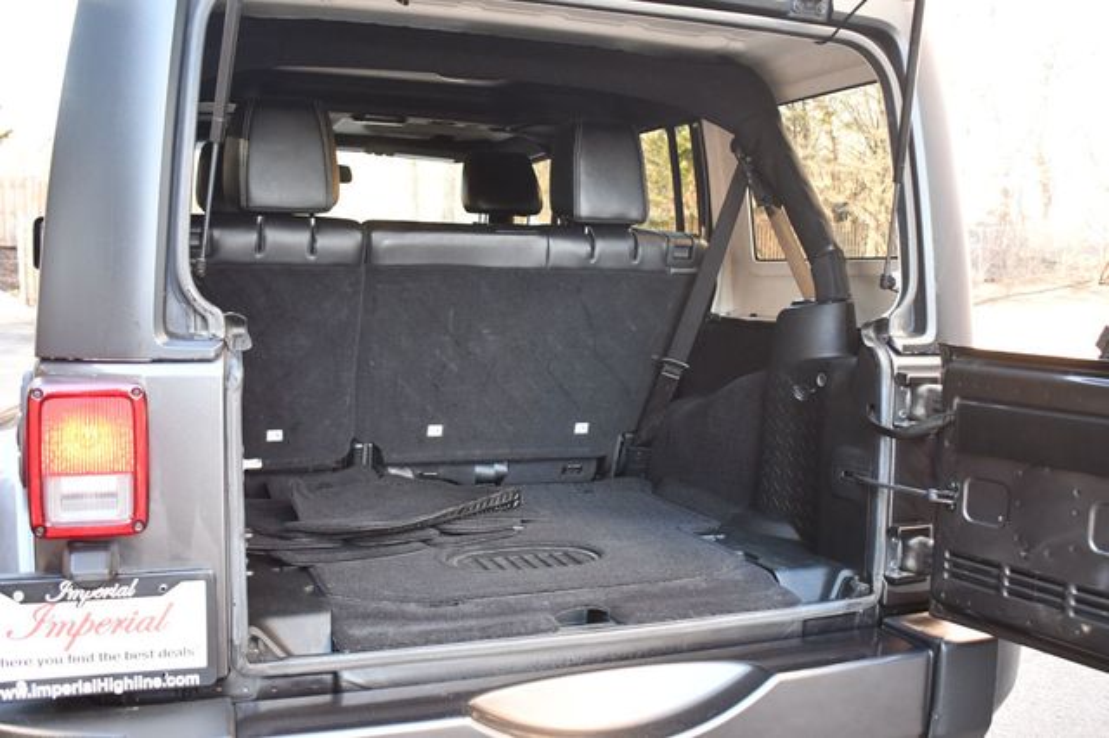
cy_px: 369
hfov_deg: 53.2
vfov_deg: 36.8
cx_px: 554
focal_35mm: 36
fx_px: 1108
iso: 1400
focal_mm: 24
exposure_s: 1/125
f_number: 3.8
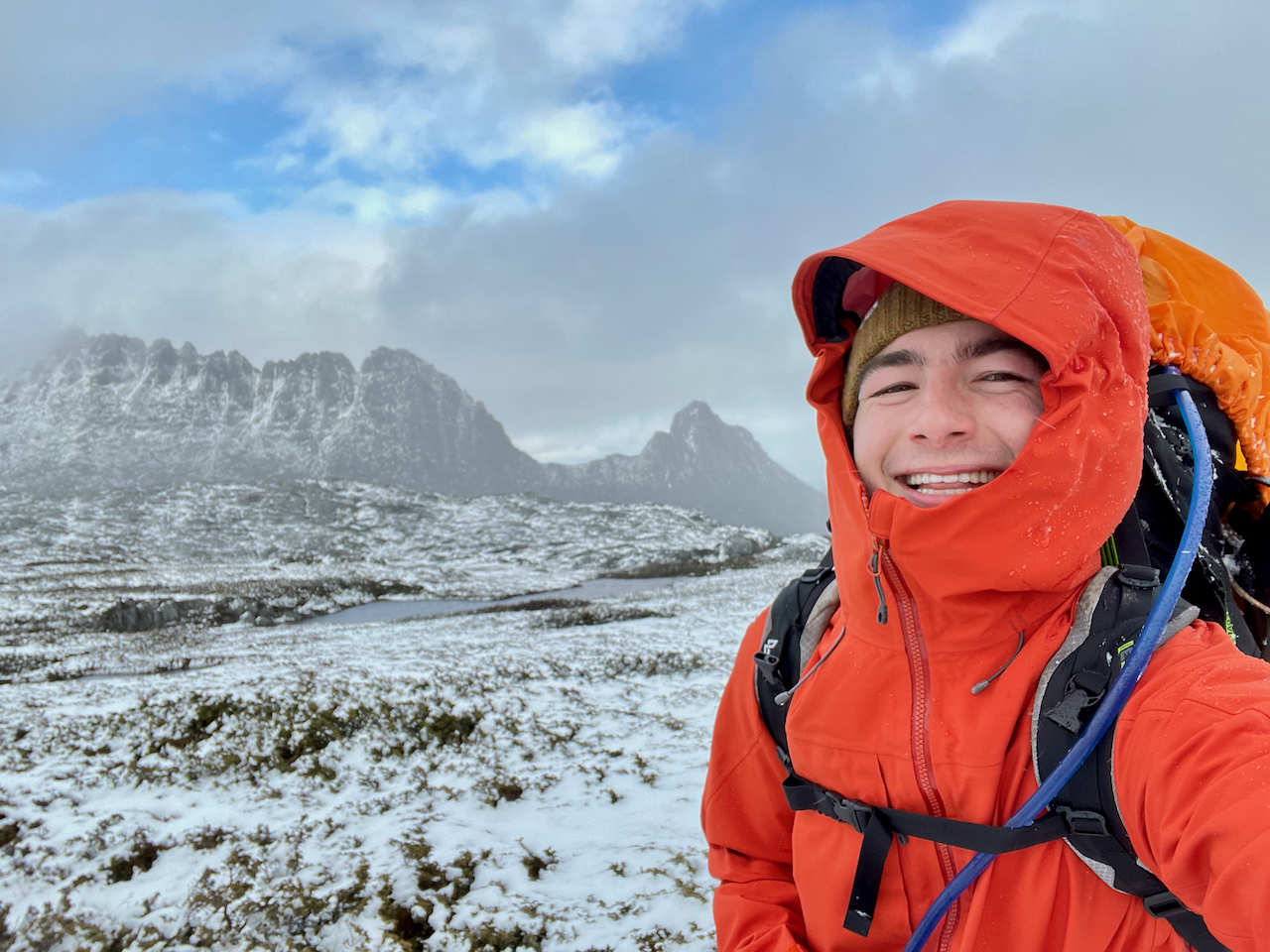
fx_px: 844
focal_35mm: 23
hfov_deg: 73.9
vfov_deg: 58.9
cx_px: 635
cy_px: 476
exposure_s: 1/265
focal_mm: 2.71
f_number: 2.2
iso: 25
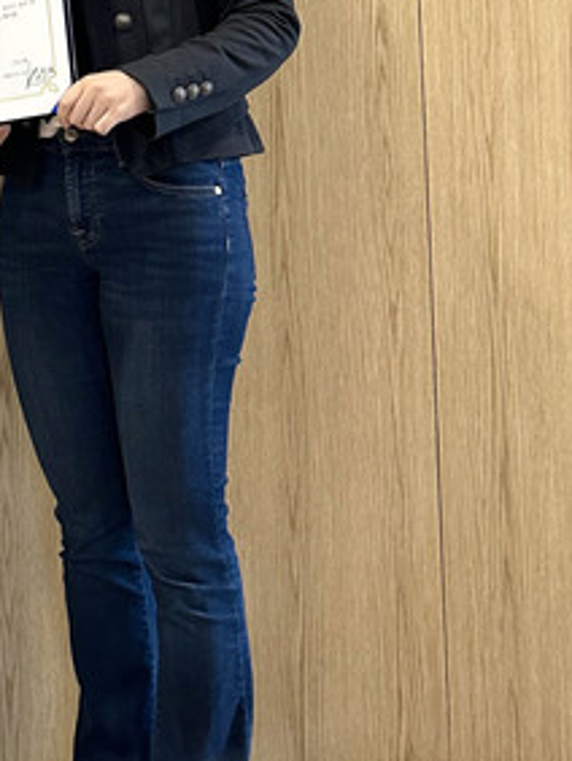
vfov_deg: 26.2
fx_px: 1496
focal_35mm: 68
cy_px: -84
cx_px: -170
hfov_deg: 19.9
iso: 250
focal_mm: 6.86
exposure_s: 1/60
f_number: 1.78
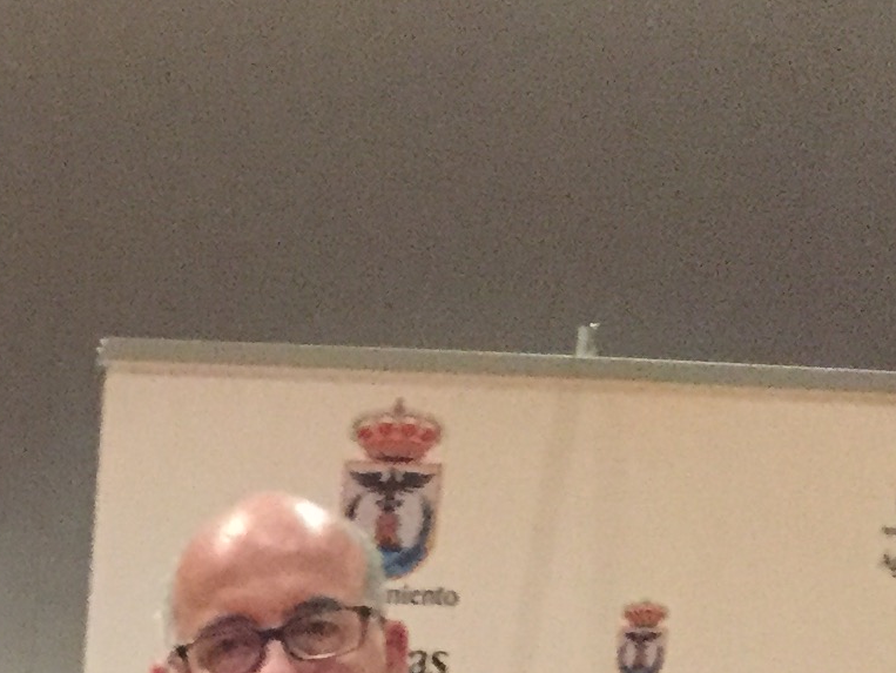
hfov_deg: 13.6
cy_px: 1351
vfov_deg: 10.9
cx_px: -898
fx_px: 3211
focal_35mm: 124
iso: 320
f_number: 2.2
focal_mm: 4.15
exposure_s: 1/17
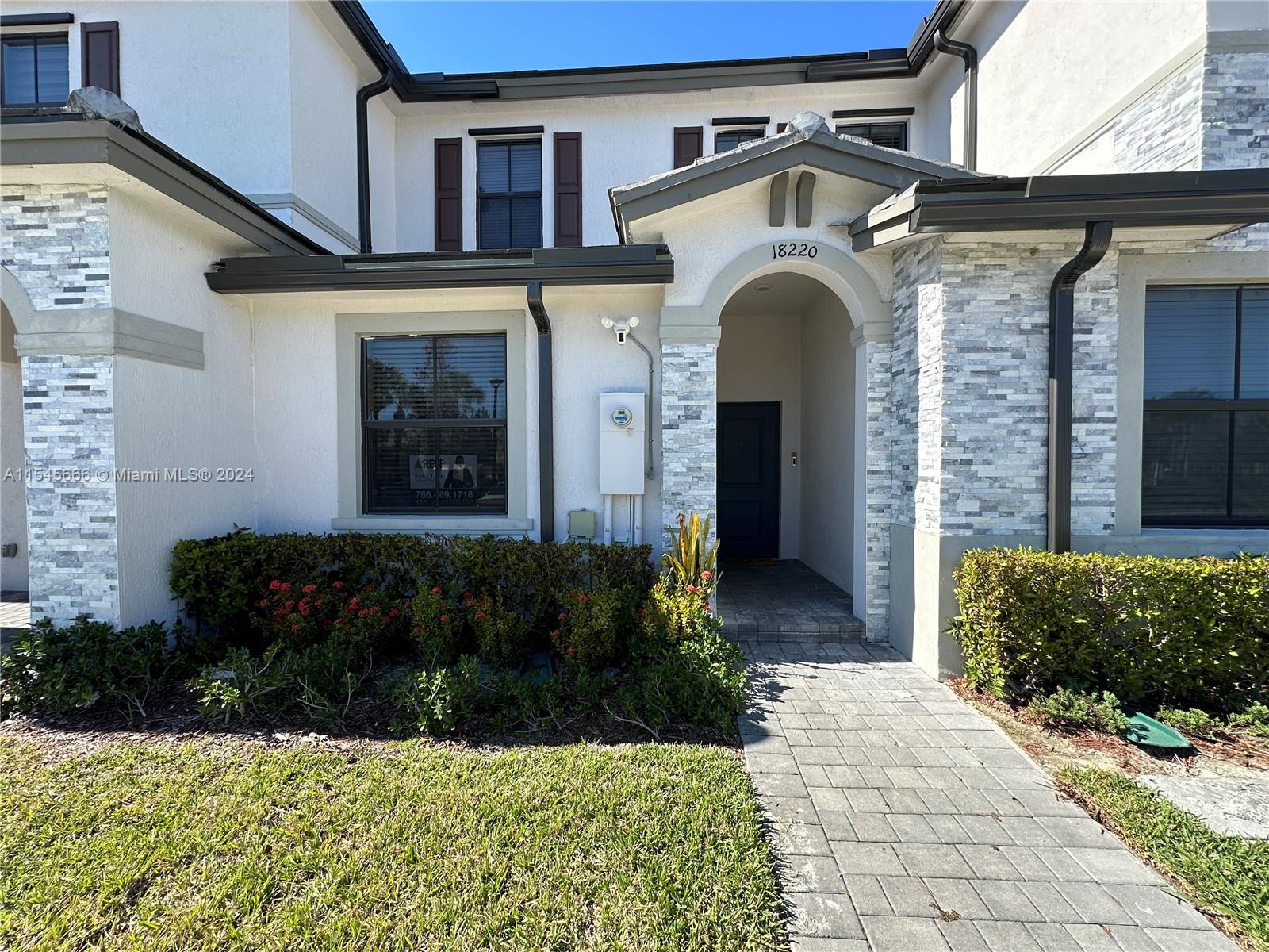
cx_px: 634
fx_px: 513
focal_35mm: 14
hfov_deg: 102.1
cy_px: 476
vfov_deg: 85.7
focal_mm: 2.22
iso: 40
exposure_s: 1/578
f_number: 2.2
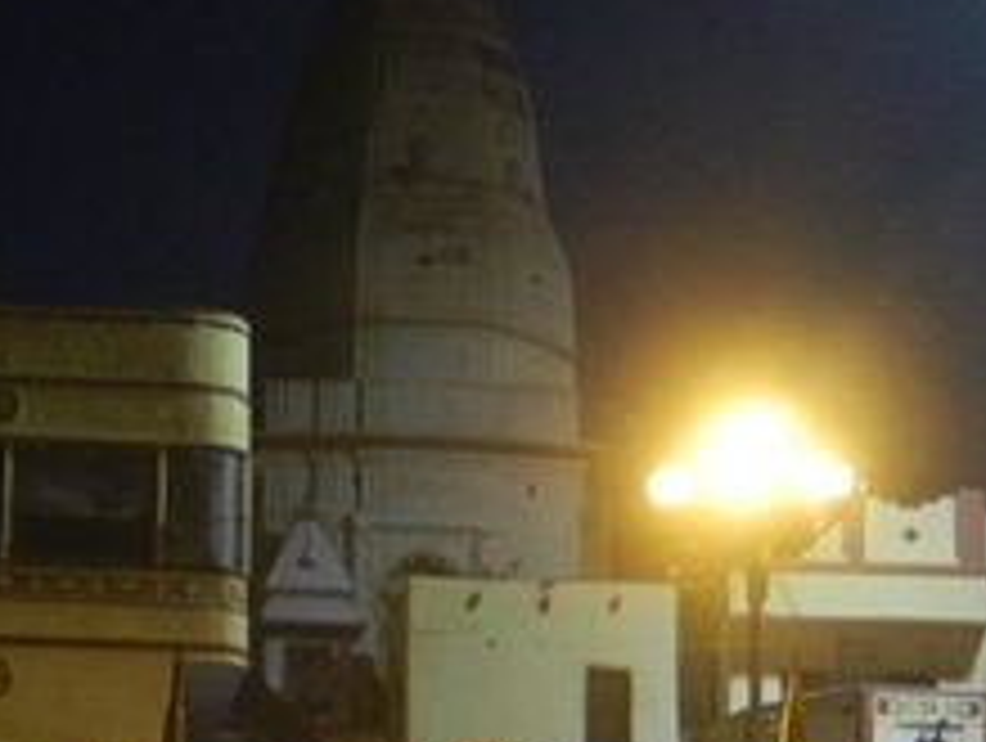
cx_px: -239
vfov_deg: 8.4
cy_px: 881
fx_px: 4993
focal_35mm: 175
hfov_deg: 11.0
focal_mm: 10.9
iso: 560
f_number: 4.5
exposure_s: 1/20
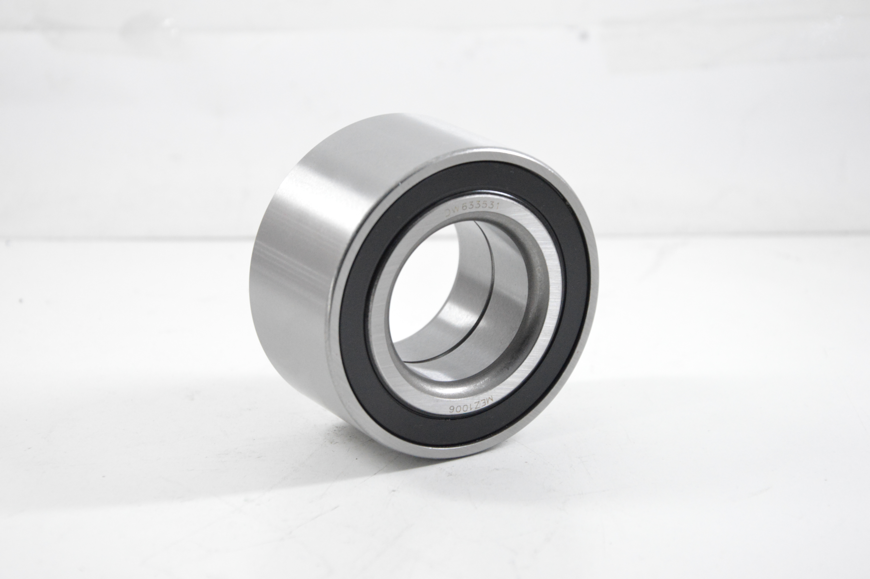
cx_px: 435
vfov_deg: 13.0
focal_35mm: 105
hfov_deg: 19.5
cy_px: 290
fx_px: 2535
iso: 3200
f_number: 7.1
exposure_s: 1/100
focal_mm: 70
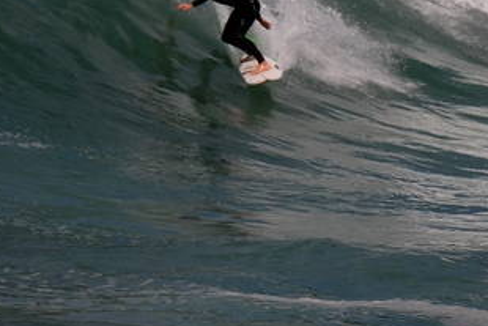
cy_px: -46
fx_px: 18131
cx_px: 279
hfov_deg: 1.5
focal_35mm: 1337
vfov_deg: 1.0
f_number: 6.3
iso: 250
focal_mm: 352
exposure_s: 1/2500
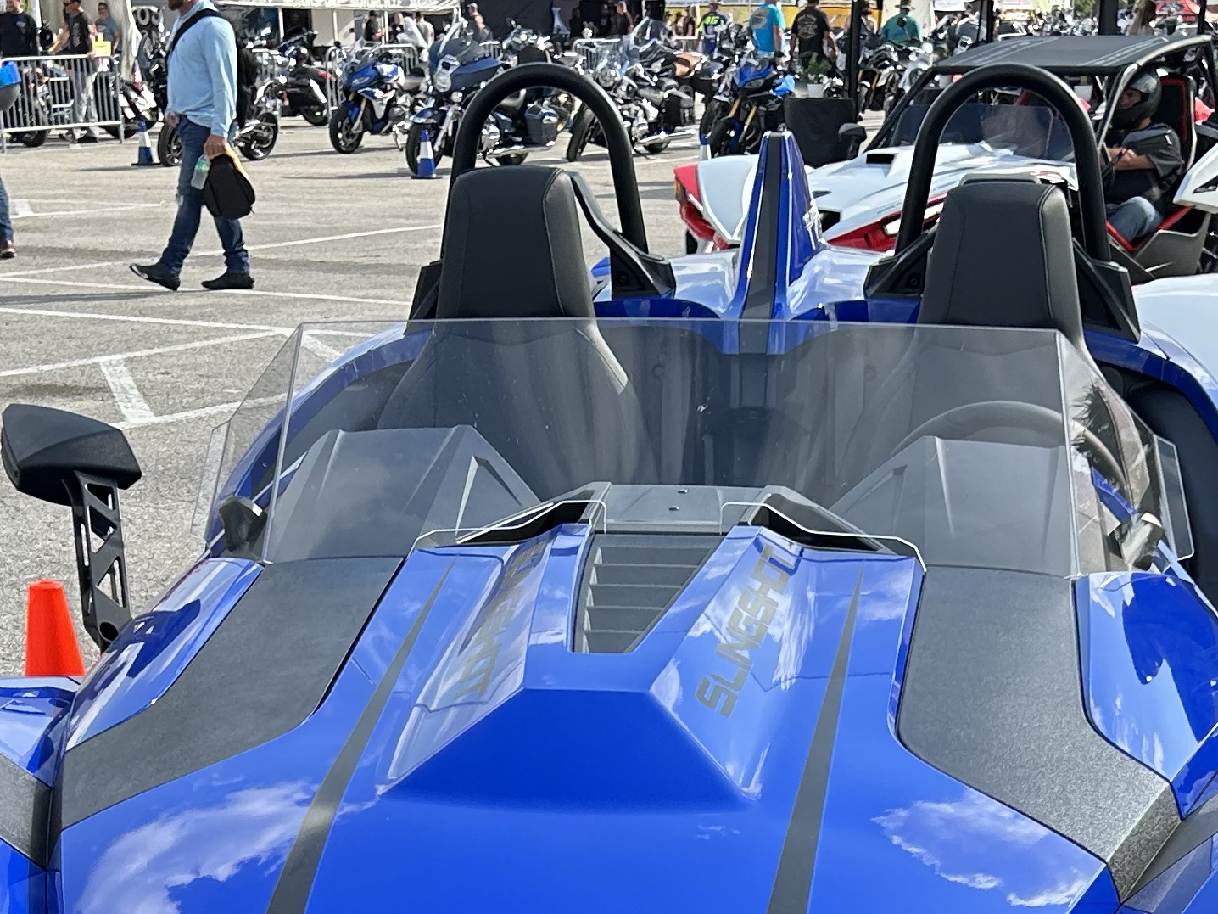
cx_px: 700
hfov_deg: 26.6
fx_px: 2569
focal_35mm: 73
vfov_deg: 19.0
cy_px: 1113
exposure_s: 1/1377
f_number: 1.5
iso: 50
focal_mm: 5.7
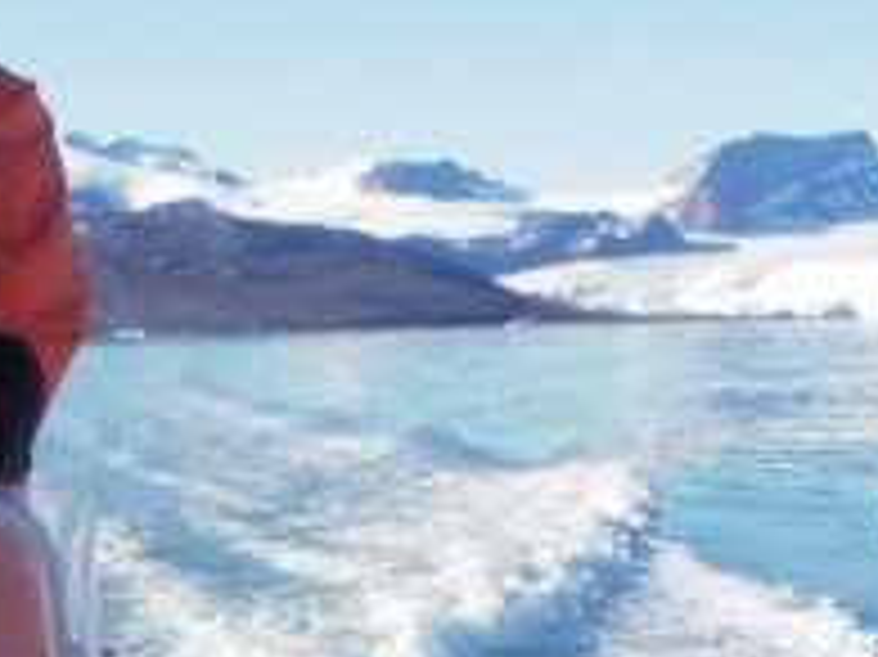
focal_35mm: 117
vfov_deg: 12.6
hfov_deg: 16.8
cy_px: 567
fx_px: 2966
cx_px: 414
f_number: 6.6
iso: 50
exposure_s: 1/160
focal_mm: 6.3
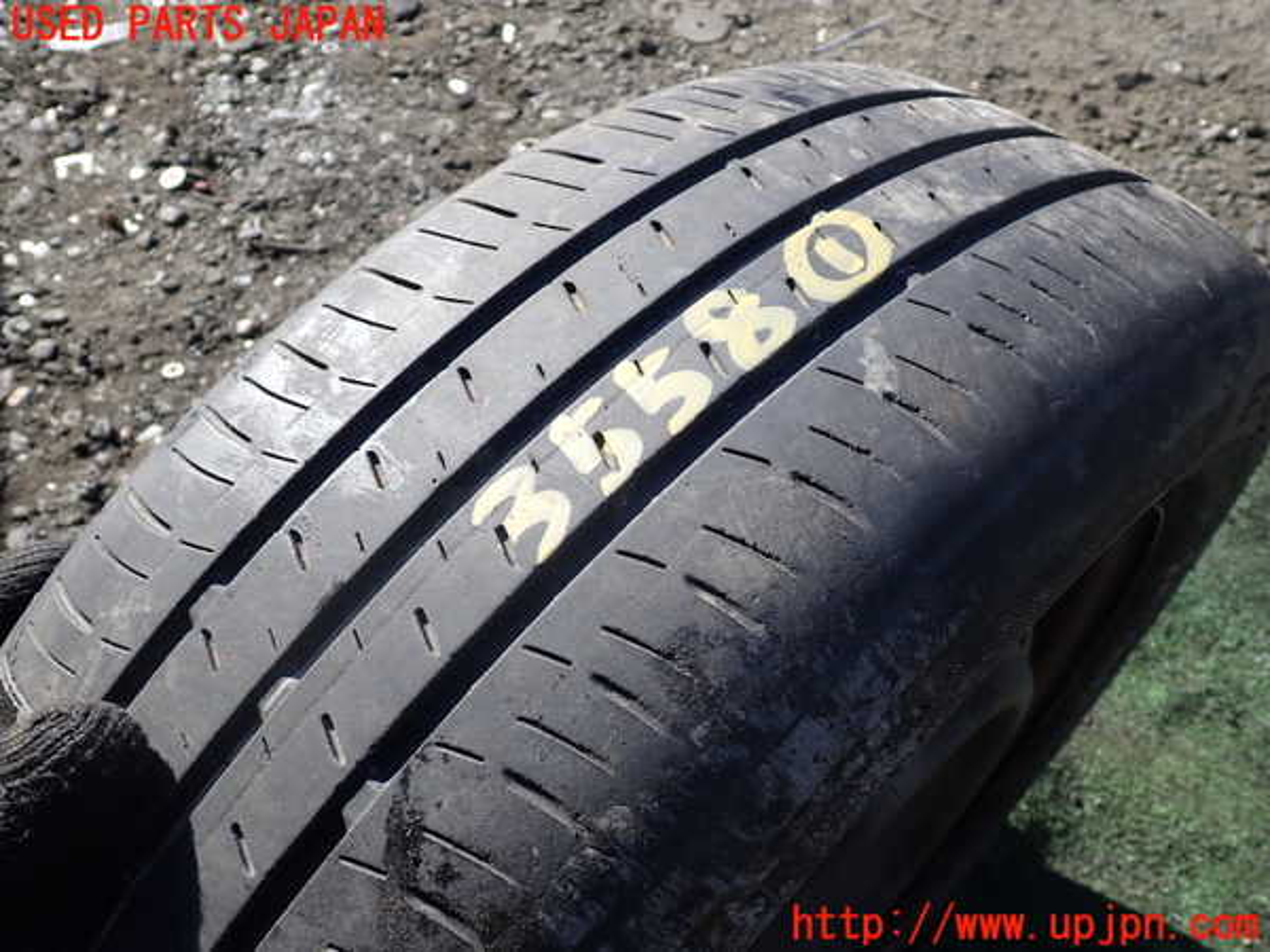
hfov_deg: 60.0
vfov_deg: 46.8
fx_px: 1101
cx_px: 635
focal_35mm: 30
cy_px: 476
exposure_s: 1/400
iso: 100
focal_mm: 5.4
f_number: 3.2
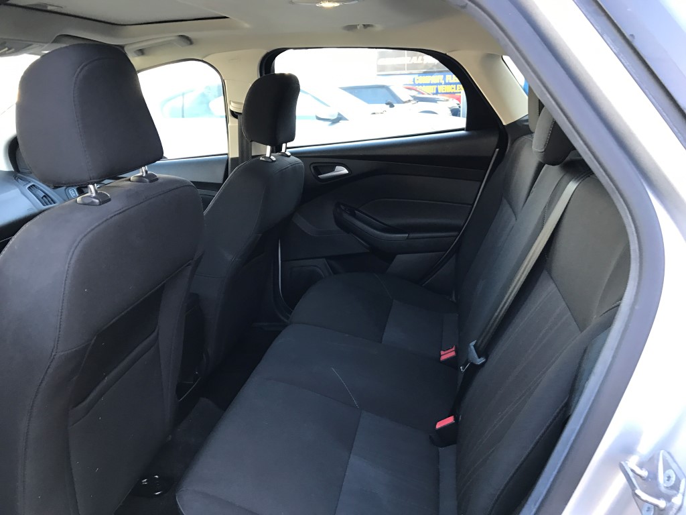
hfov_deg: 63.4
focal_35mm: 28
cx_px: 343
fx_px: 555
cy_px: 258
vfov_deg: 49.7
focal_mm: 3.99
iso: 20
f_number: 1.8
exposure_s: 1/30
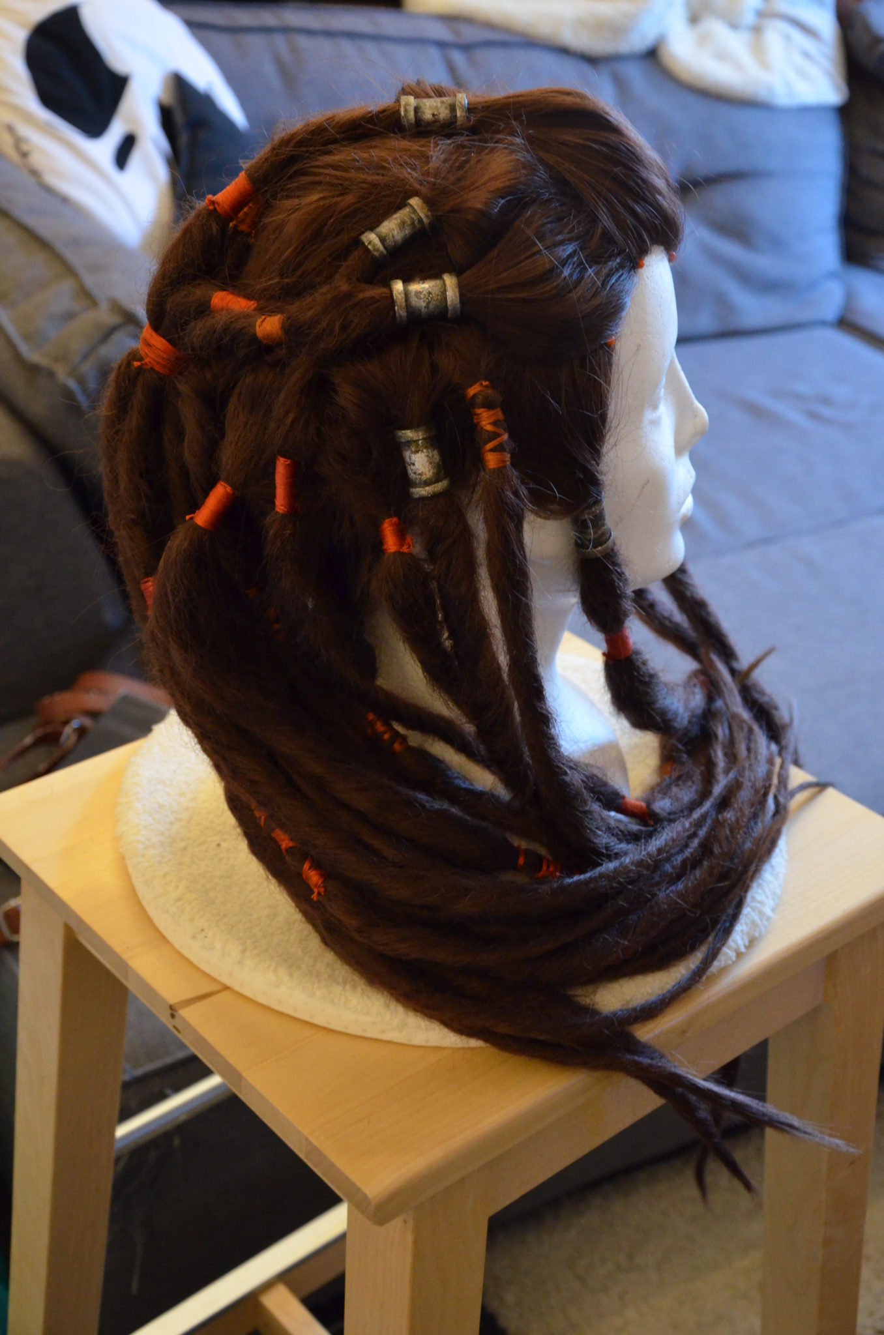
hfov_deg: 26.4
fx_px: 1887
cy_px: 668
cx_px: 442
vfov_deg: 39.0
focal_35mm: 51
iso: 2800
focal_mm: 34
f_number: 4.2
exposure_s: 1/30
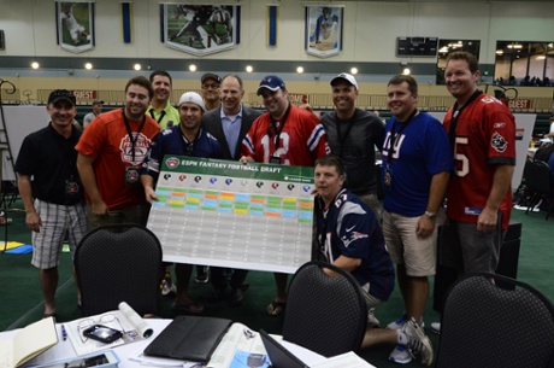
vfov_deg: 45.5
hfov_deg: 64.6
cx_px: 277
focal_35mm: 28
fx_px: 438
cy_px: 184
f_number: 4.5
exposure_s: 1/80
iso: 2500
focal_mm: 19
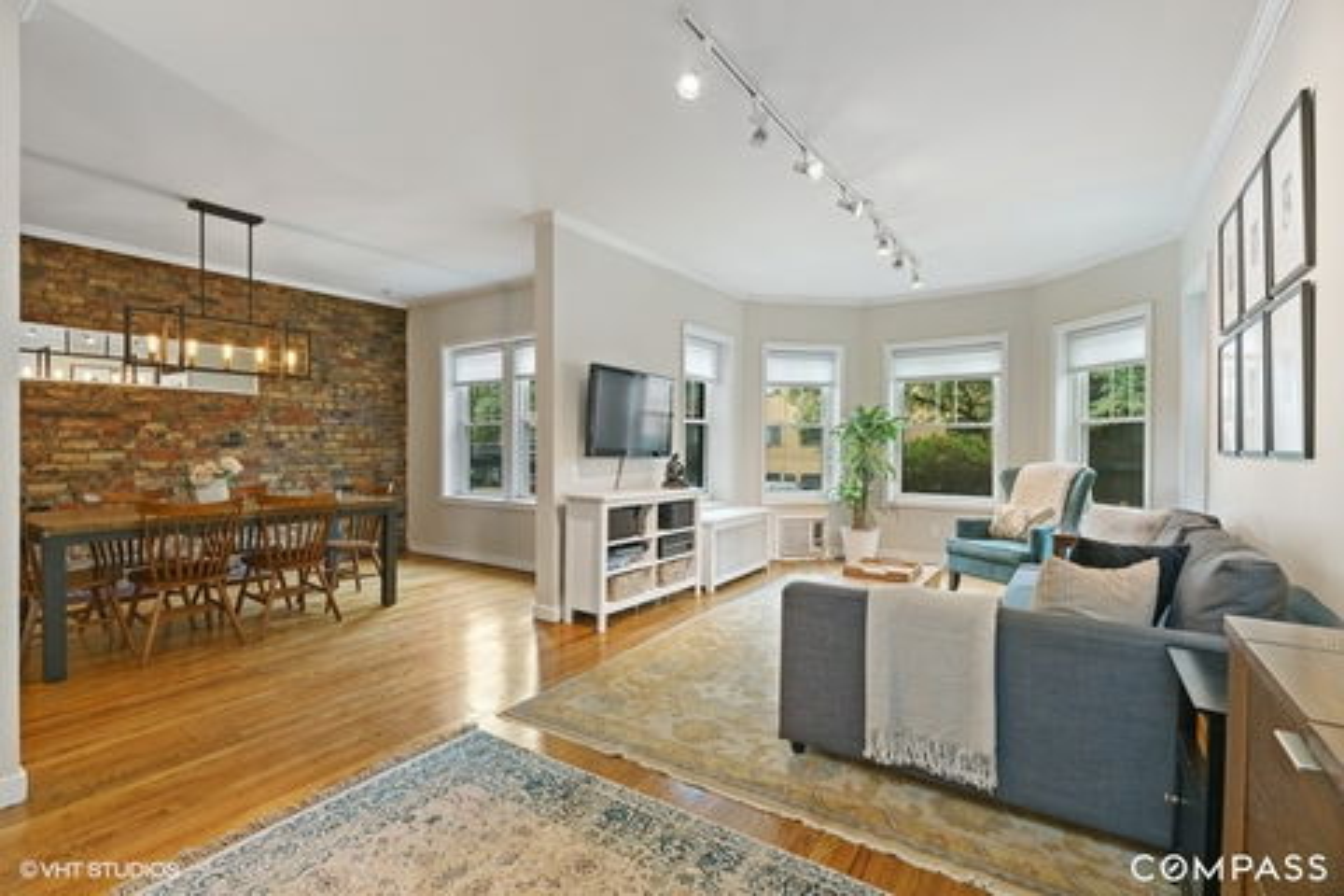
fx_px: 597
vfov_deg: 73.7
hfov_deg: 96.7
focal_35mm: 16
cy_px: 448
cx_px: 672
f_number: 8
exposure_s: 1/8
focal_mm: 16
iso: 320
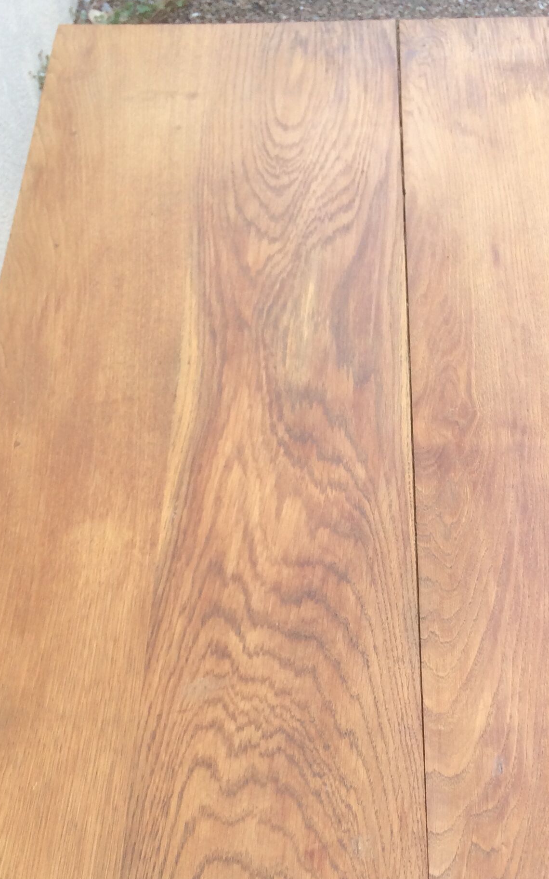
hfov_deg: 23.4
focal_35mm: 55
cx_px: 401
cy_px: 693
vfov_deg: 35.8
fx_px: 1317
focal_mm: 4.15
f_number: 2.2
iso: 32
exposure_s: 1/456
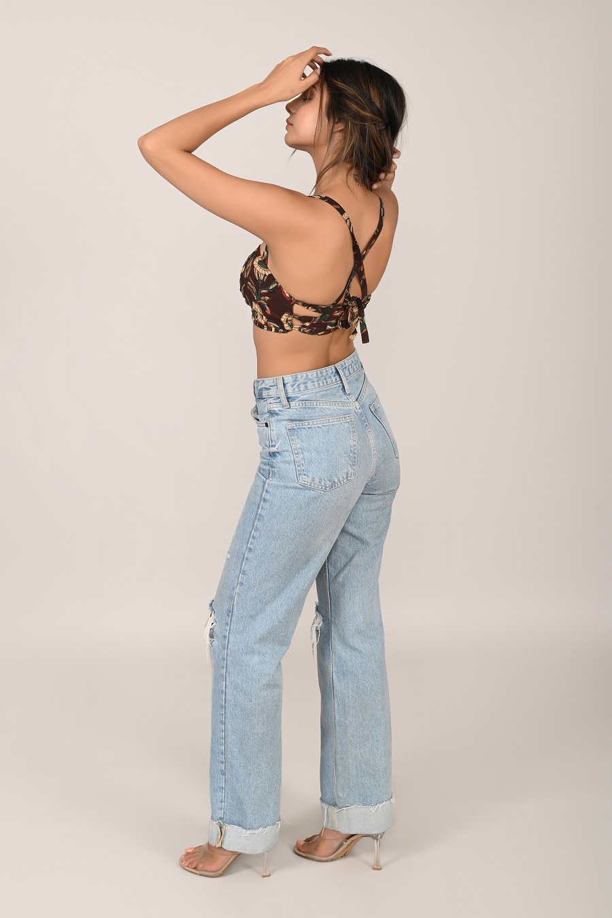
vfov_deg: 39.6
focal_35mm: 50
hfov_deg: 27.0
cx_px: 306
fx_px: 1275
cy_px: 459
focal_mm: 50
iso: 200
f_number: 9
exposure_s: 1/200
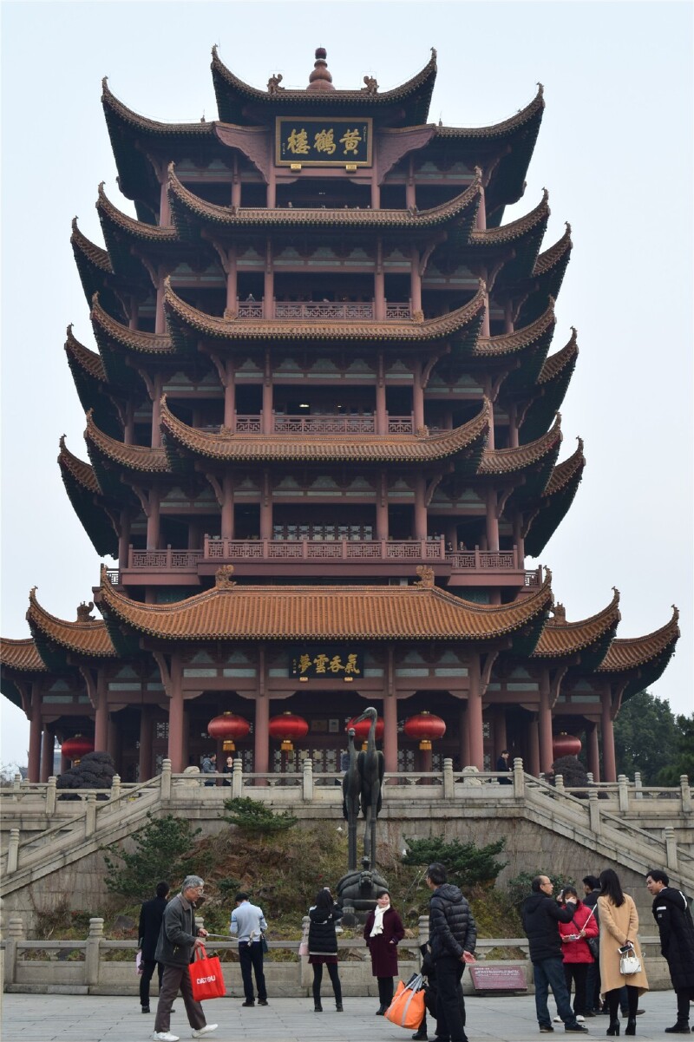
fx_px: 1389
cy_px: 521
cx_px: 347
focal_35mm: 48
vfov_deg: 41.1
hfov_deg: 28.1
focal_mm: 32
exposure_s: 1/100
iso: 400
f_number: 9
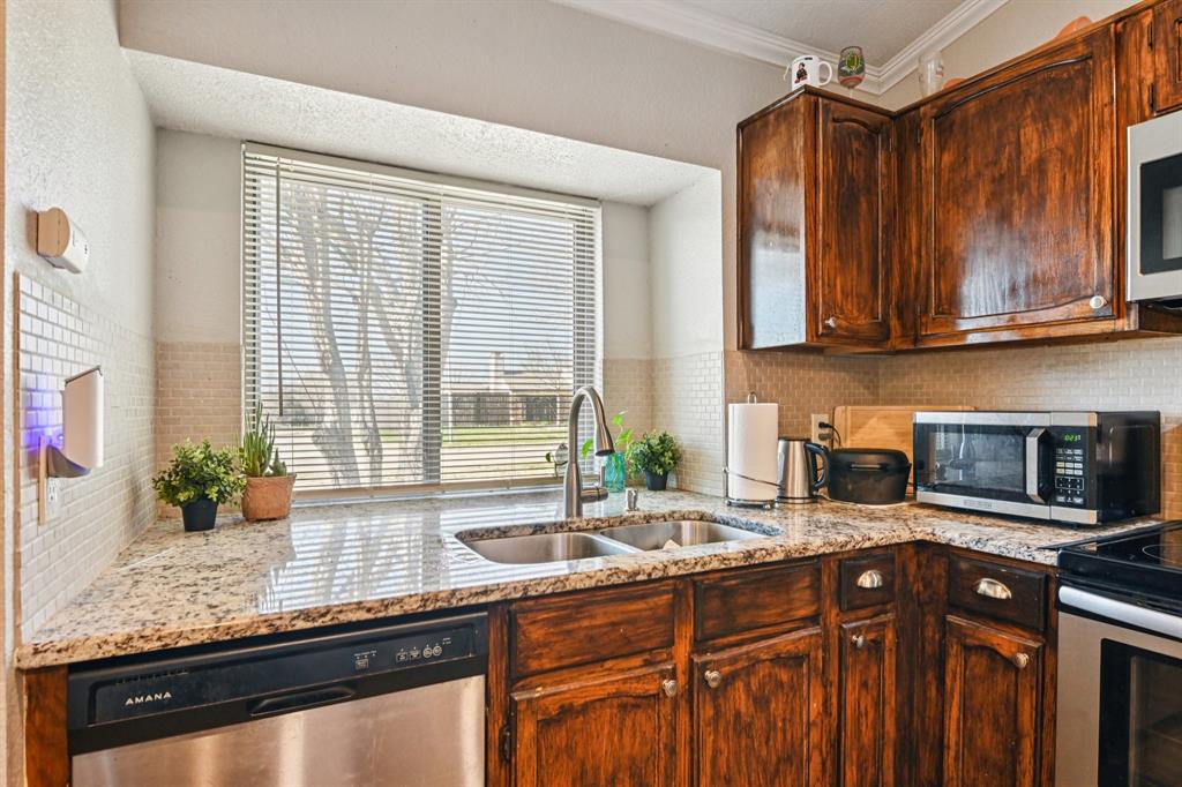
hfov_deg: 84.0
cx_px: 591
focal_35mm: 20
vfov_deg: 61.9
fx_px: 656
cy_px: 394
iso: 400
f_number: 8
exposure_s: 1/50
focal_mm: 20
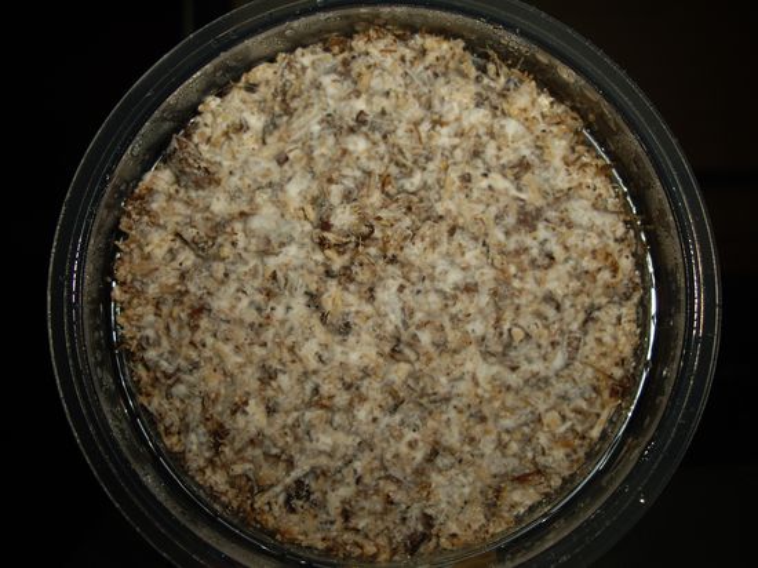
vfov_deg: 37.7
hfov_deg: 49.0
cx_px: 379
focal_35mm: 38
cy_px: 284
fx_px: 832
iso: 50
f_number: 5.6
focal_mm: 7.9
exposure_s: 1/40
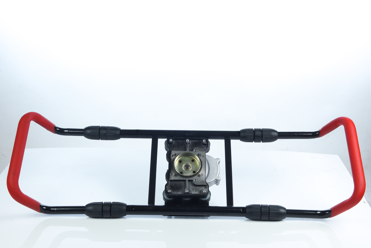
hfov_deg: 34.5
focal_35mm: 58
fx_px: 598
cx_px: 188
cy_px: 129
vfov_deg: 23.4
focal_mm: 55
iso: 80
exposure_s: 1/160
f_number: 18
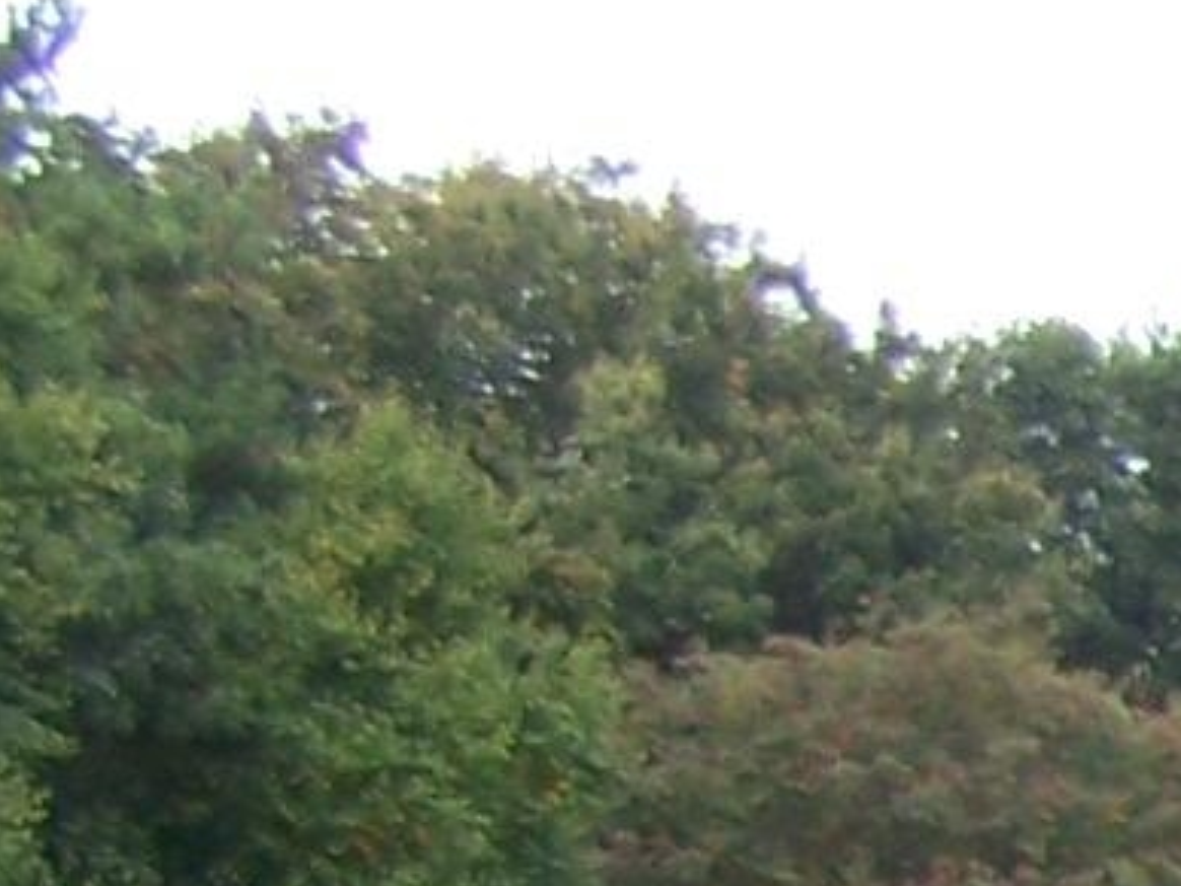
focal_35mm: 254
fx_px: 8666
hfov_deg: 6.9
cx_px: 3793
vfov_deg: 5.6
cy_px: 2101
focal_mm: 6.3
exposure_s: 1/250
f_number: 2.8
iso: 64
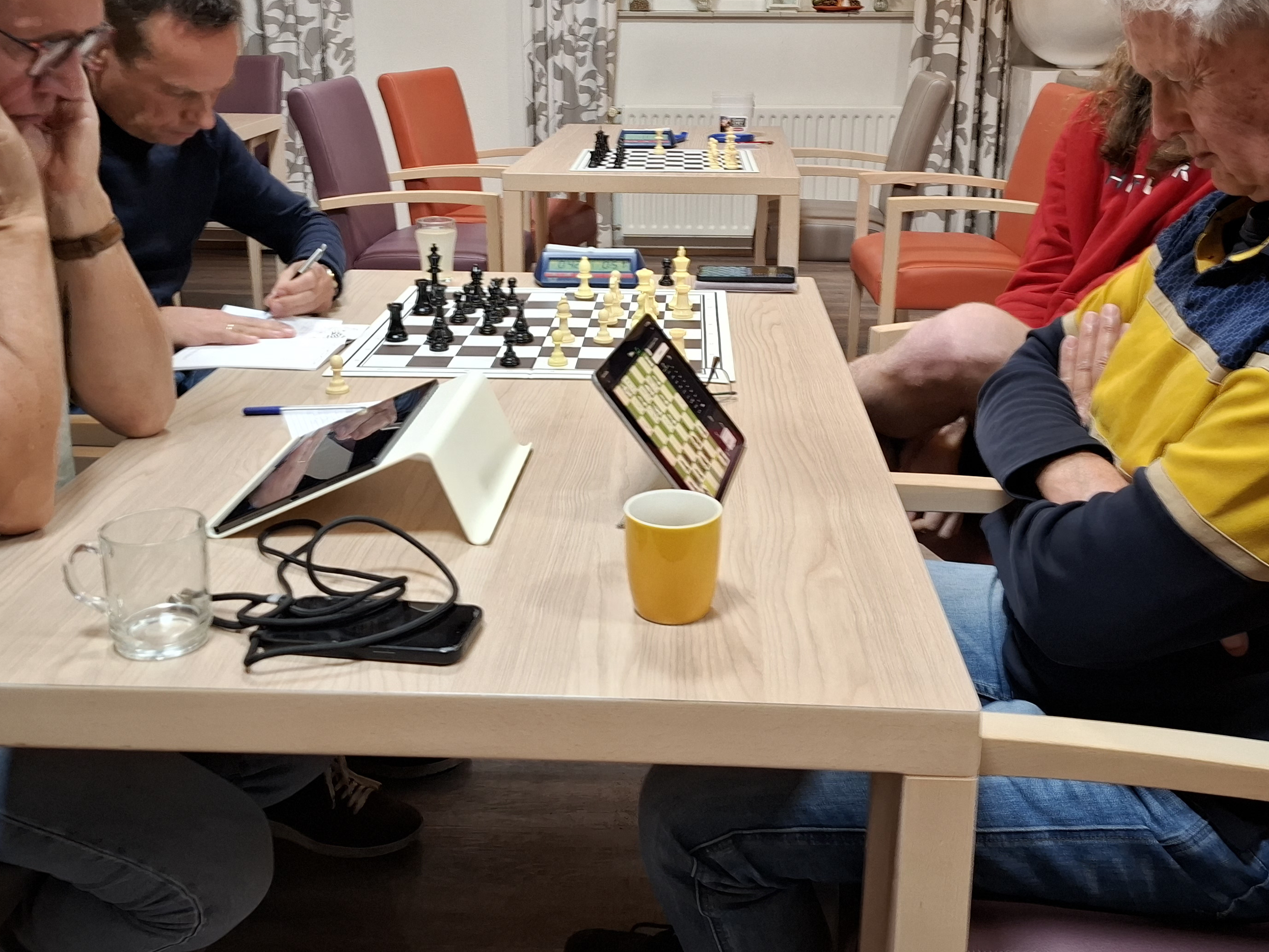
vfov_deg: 41.2
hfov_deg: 54.0
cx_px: 629
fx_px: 1246
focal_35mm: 34
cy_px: 314
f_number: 1.8
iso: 250
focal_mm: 5.54
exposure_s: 1/50
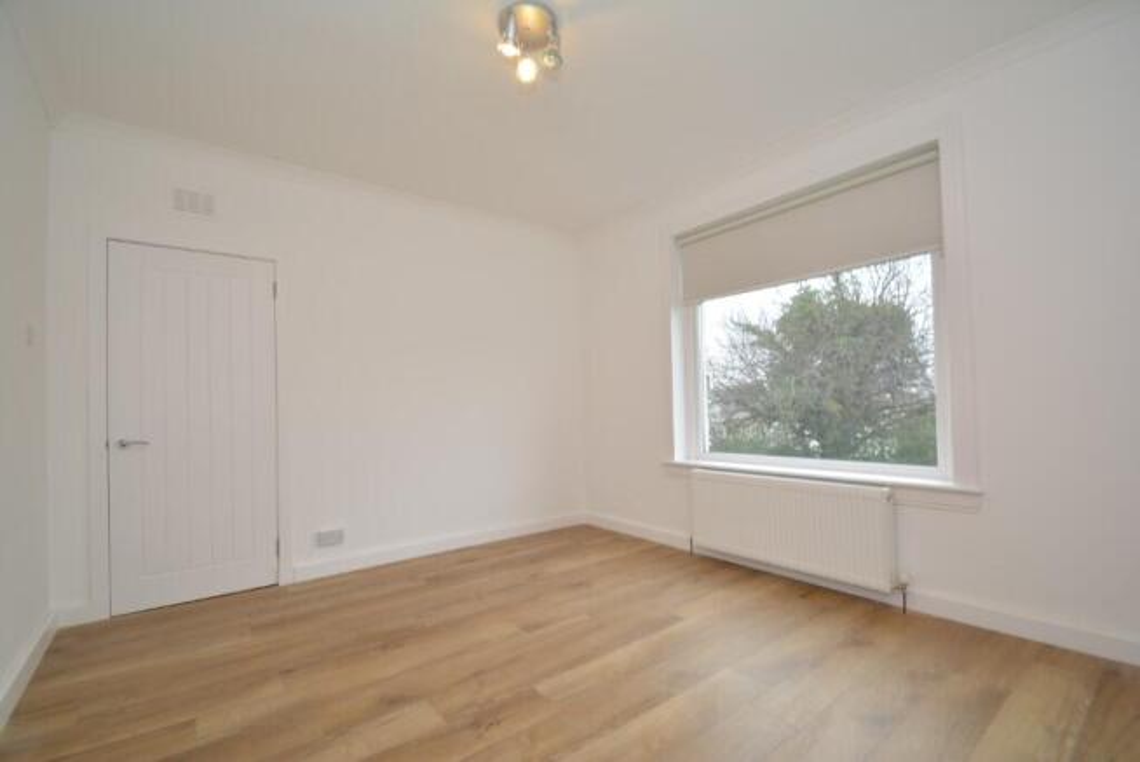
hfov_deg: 100.4
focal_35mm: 15
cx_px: 570
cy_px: 381
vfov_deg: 77.4
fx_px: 475
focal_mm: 10
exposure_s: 1/15
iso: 100
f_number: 5.6
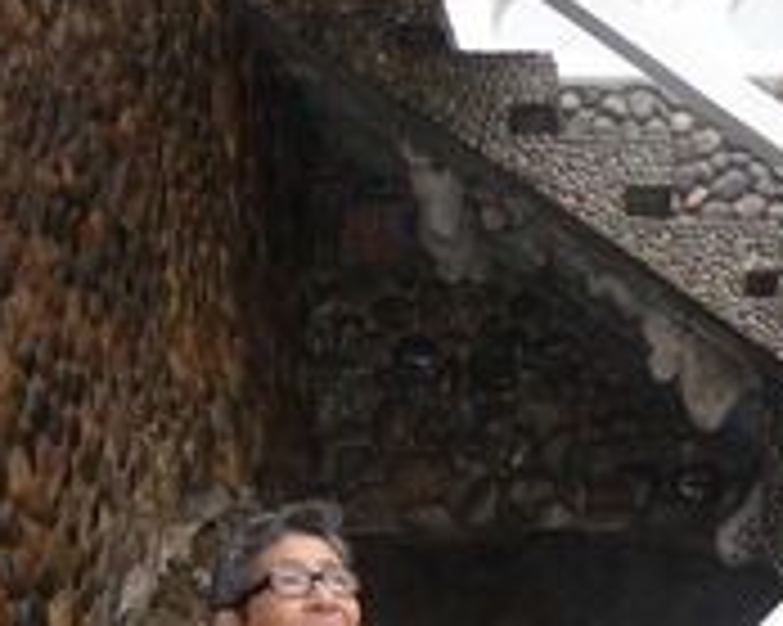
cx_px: 504
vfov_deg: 18.2
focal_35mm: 81
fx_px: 1876
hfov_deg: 23.5
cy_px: 698
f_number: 3.4
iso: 100
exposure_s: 1/60
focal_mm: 5
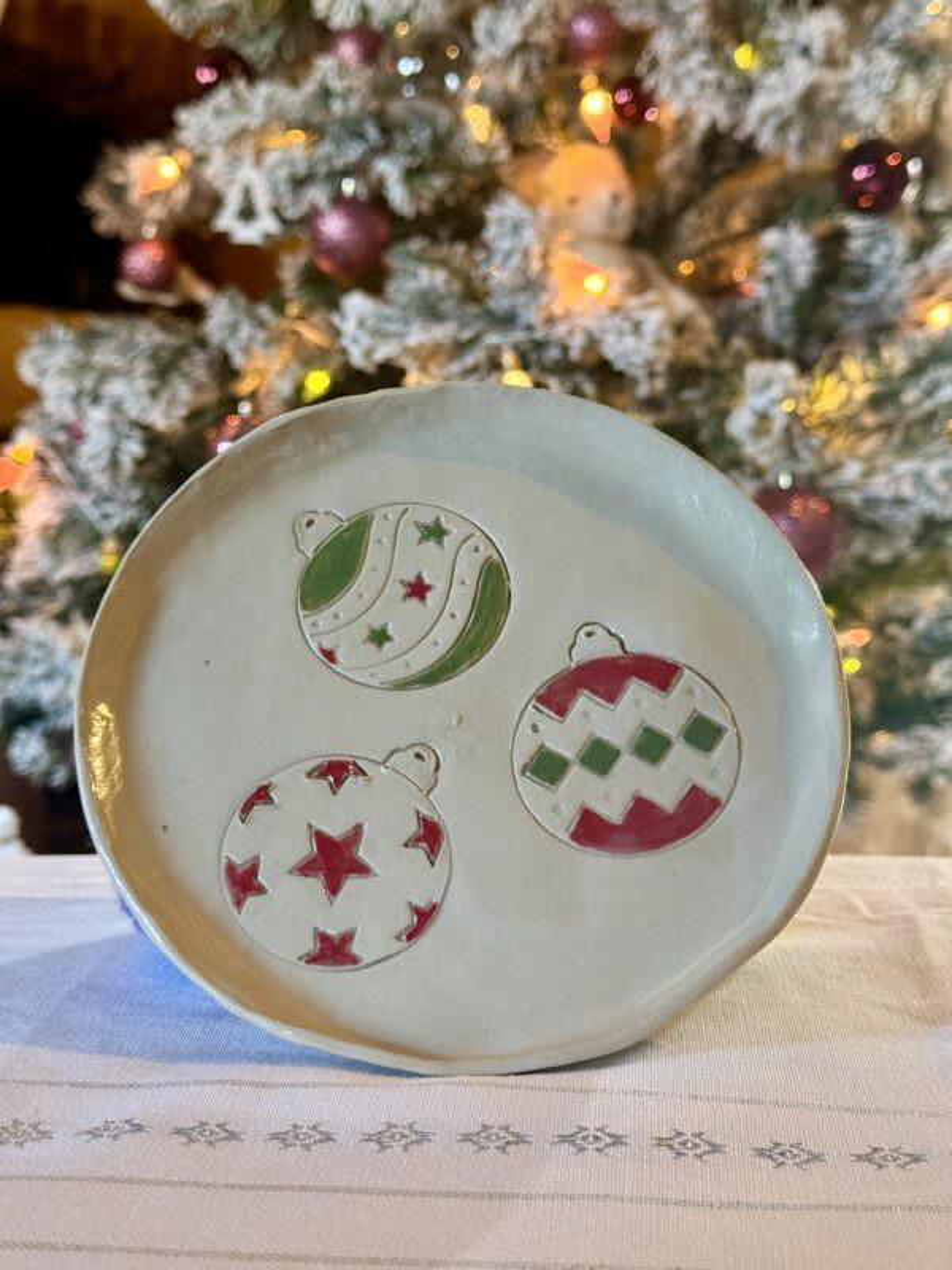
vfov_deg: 39.7
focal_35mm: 48
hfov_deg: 30.3
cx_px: 476
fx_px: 1760
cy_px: 635
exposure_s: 1/36
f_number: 1.78
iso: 250
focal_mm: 6.76
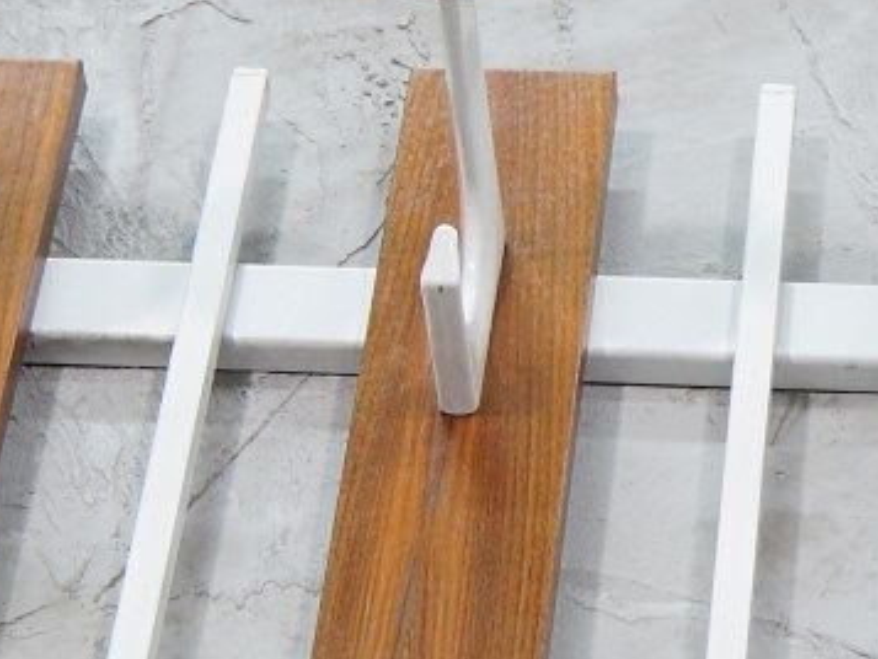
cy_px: 482
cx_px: 1028
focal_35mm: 177
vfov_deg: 8.4
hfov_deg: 11.0
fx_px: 4483
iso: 400
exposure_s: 1/15
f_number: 5
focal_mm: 35
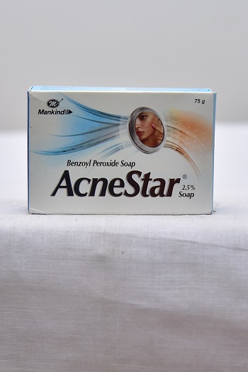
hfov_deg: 16.6
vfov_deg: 24.8
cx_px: 124
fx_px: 848
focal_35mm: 82
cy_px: 186
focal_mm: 82
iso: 1600
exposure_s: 1/125
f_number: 4
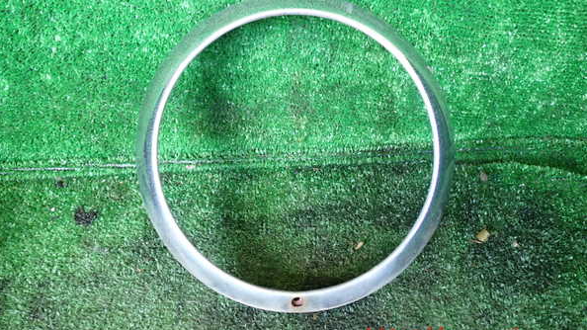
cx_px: 294
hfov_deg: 59.5
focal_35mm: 33
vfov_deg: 35.5
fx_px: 514
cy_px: 127
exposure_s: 1/30
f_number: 2.3
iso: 250
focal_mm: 5.4
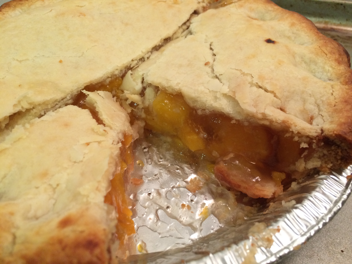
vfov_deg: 48.2
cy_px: 132
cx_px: 176
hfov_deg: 61.7
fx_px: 295
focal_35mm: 29
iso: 160
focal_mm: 4.15
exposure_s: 1/30
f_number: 2.2
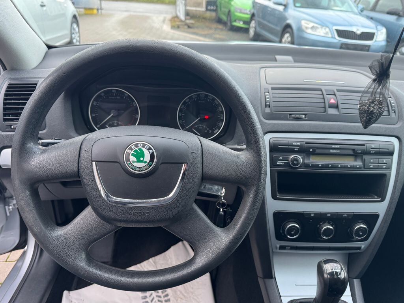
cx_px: 202
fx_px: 280
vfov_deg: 56.8
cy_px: 152
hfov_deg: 71.6
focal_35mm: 24
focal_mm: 6.76
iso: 200
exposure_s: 1/68
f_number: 1.78
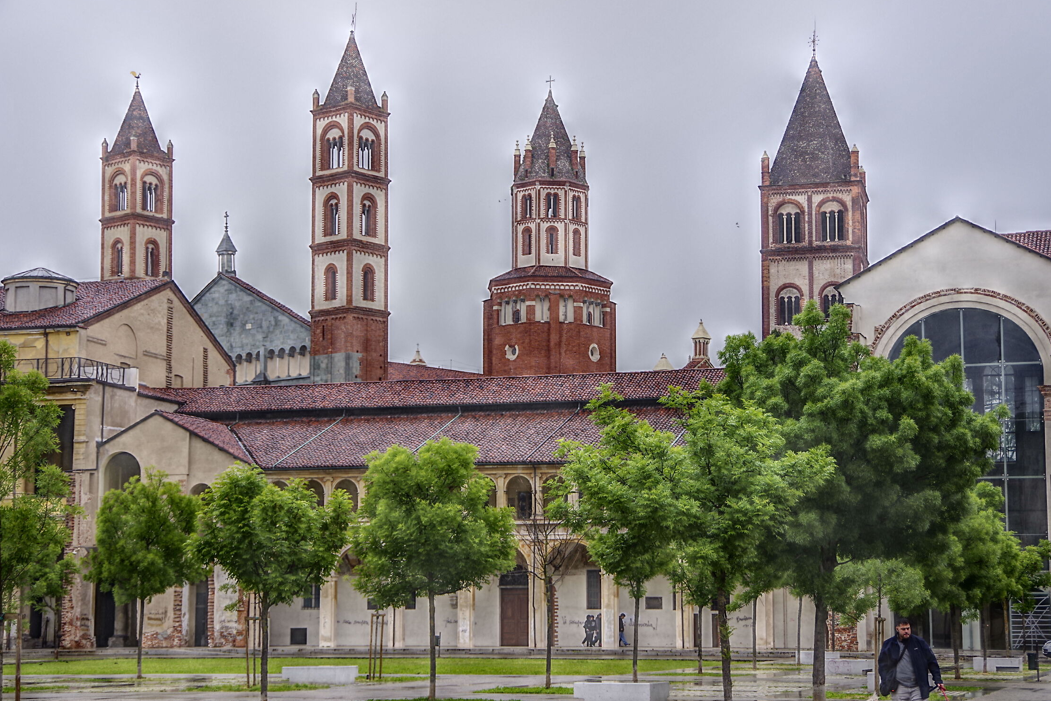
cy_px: 377
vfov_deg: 20.9
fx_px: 1898
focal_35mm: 65
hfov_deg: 30.9
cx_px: 561
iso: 100
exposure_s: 1/250
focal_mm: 40
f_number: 4.5
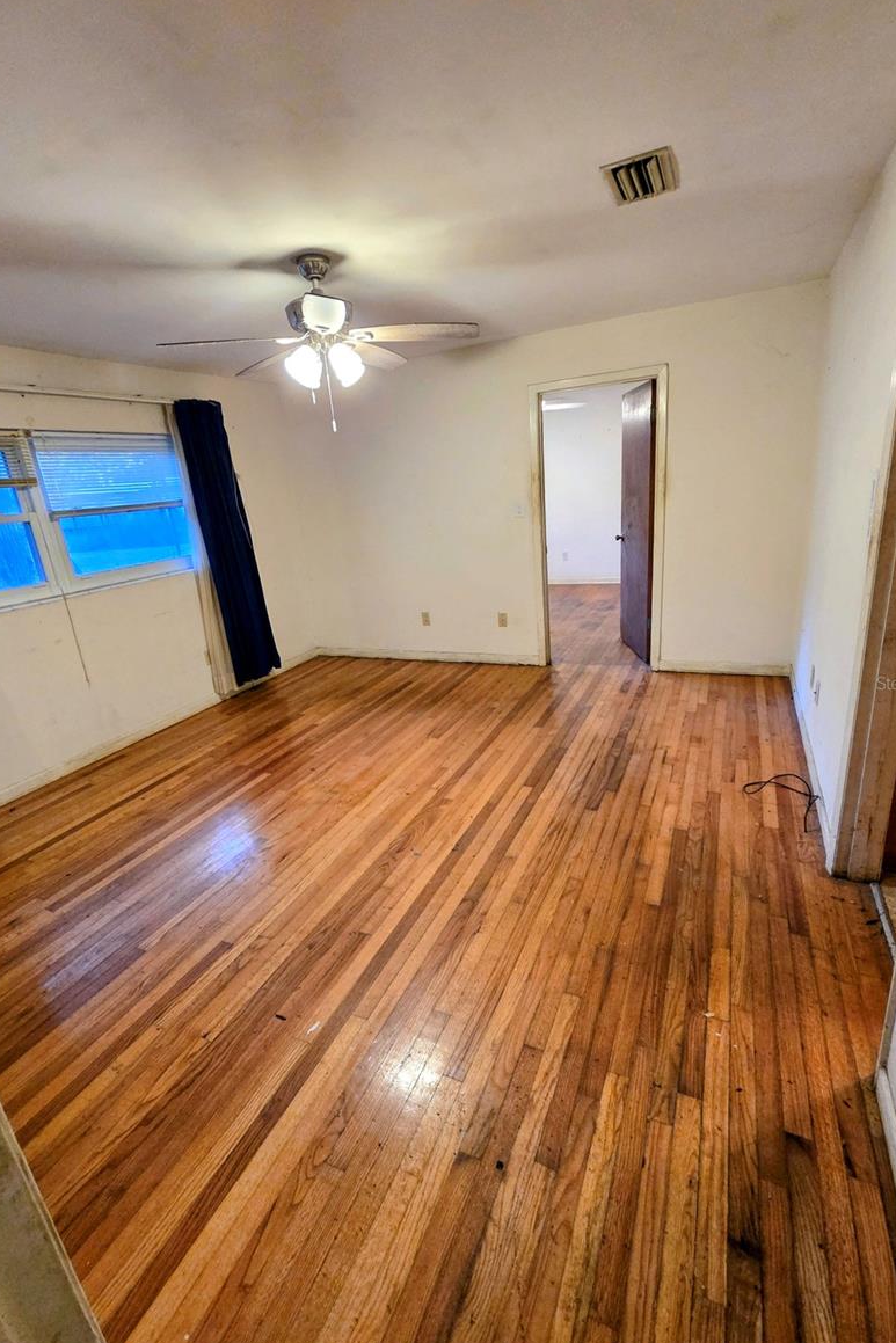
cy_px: 683
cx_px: 437
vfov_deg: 104.2
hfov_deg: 81.2
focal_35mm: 14
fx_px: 522
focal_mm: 2.2
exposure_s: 1/60
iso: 640
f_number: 2.2
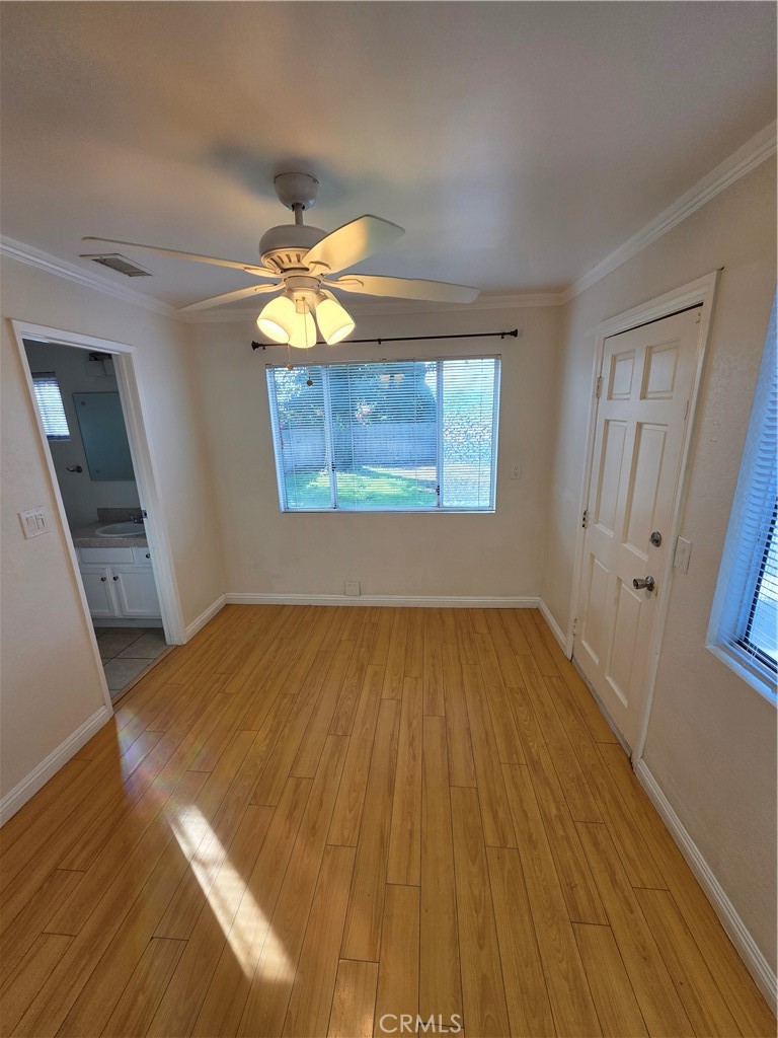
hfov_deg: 89.9
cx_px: 389
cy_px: 519
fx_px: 390
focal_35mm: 13
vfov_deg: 106.2
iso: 64
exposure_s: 1/120
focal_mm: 2.2
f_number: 1.9
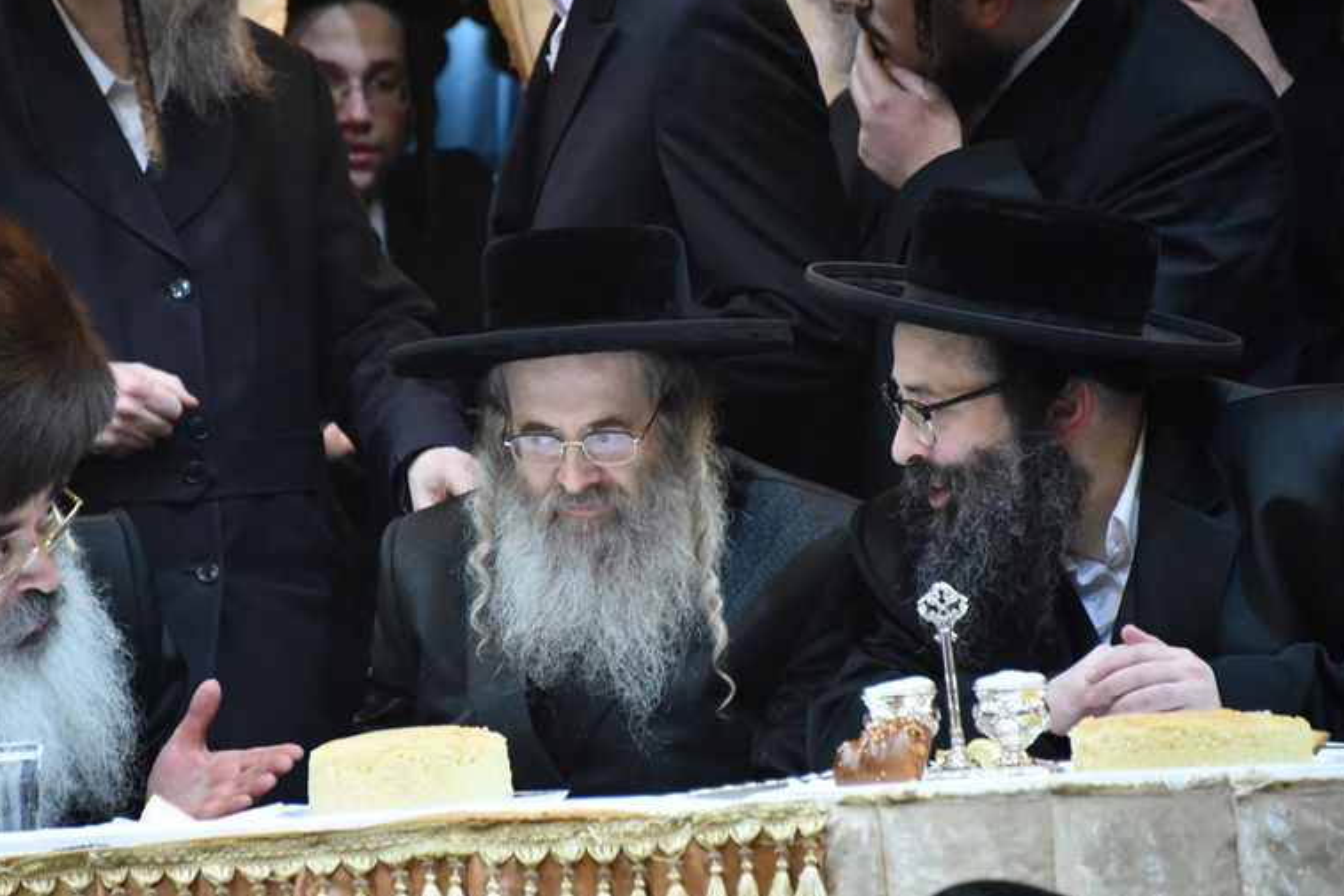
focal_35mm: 406
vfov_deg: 3.4
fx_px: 15159
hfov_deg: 5.1
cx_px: 474
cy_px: 464
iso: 6400
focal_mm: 300
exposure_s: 1/125
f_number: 5.6
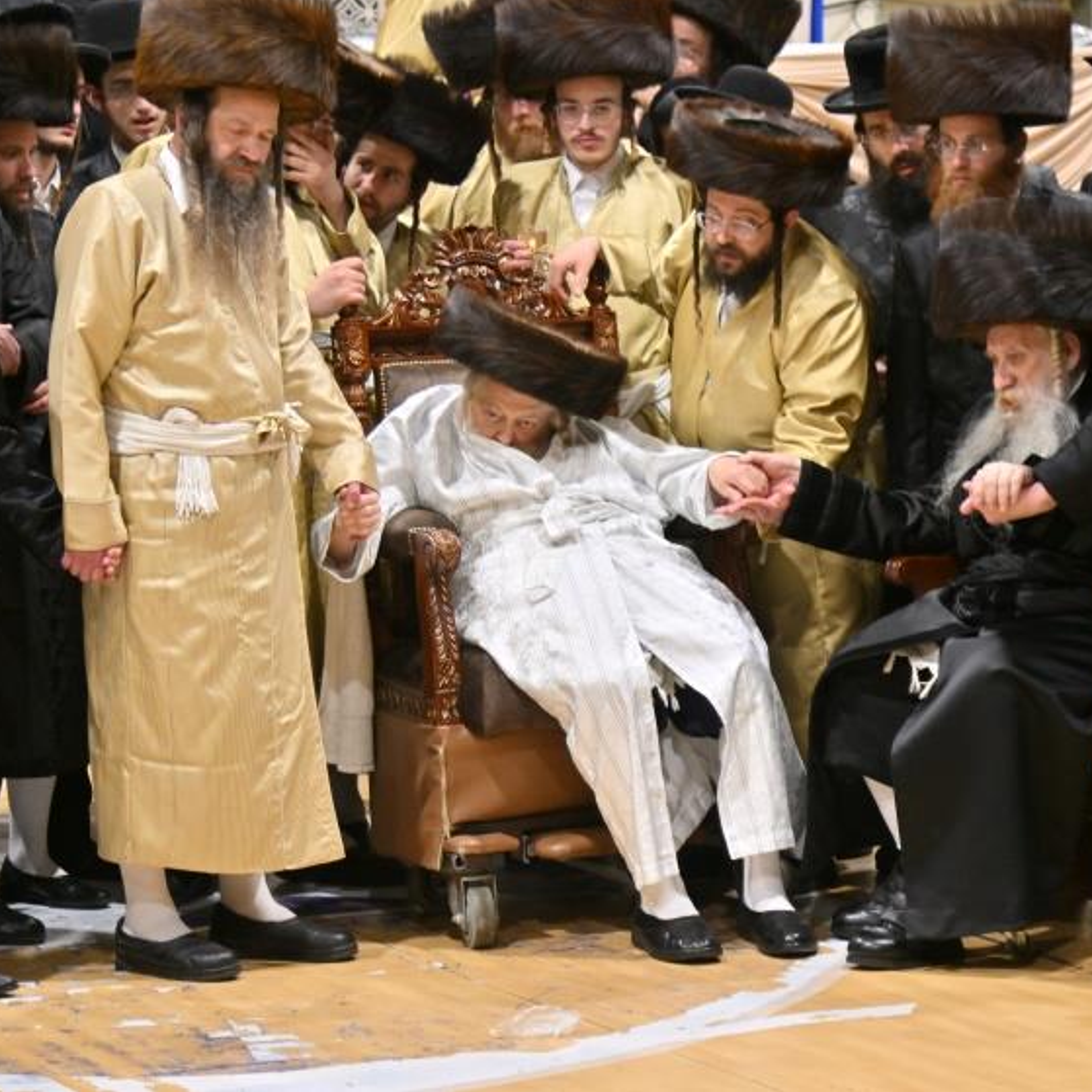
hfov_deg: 13.0
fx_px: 4783
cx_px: 674
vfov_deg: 13.0
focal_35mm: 134
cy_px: 427
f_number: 4
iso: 800
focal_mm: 86
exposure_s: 1/160
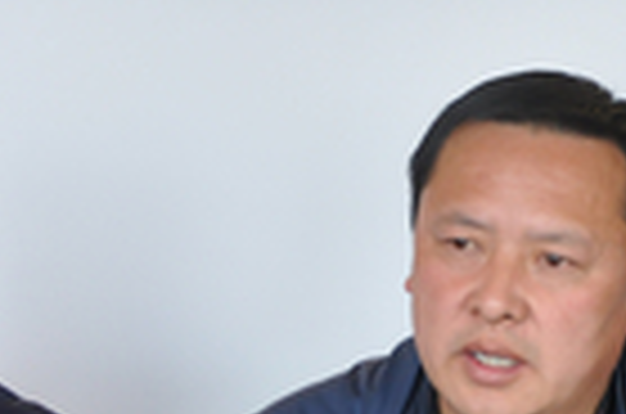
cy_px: 394
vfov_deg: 6.1
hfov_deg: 9.1
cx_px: 631
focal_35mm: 225
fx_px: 3904
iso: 320
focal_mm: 38
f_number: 5.6
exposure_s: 1/30
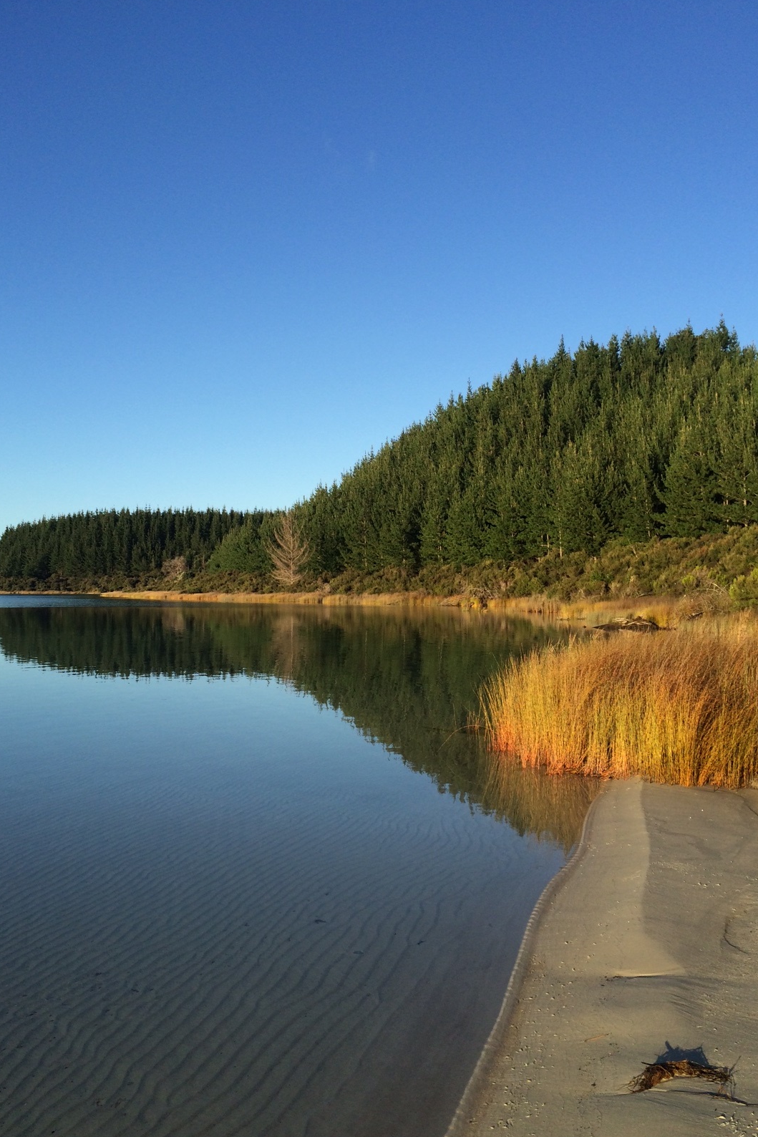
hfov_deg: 42.3
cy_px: 574
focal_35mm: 31
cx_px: 362
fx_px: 979
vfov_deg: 60.3
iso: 32
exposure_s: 1/1368
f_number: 2.2
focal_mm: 4.15
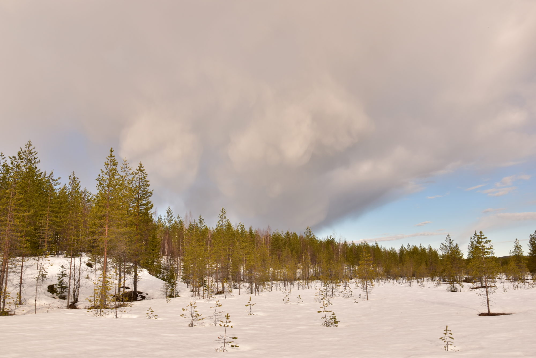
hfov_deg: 67.4
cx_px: 268
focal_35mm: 27
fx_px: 402
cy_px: 179
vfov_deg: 47.9
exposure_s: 1/160
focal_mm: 18
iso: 100
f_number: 11
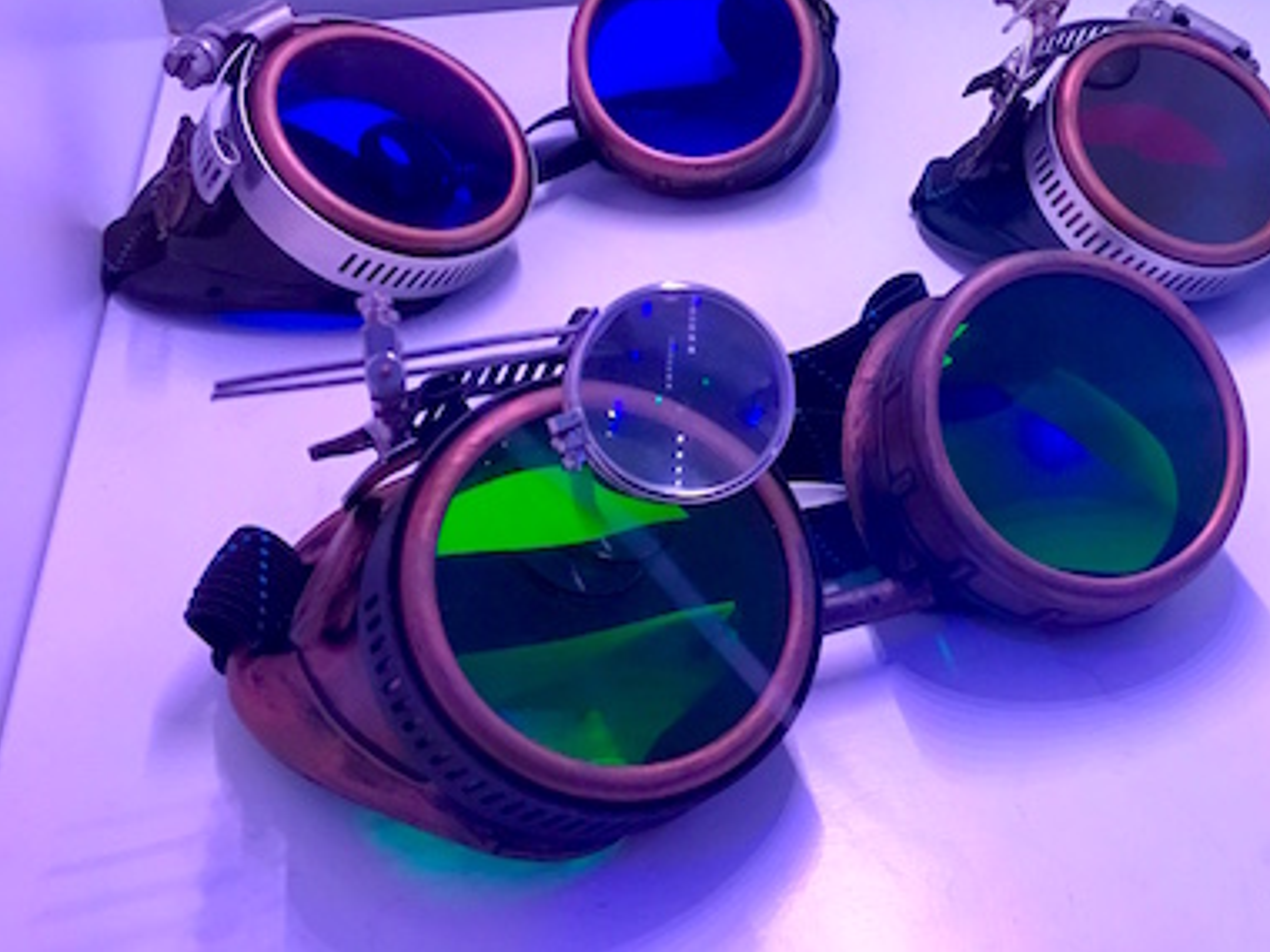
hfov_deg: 43.7
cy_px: 266
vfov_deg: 33.8
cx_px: 916
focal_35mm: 42
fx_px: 1541
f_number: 2.2
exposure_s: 1/20
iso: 200
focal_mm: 4.15
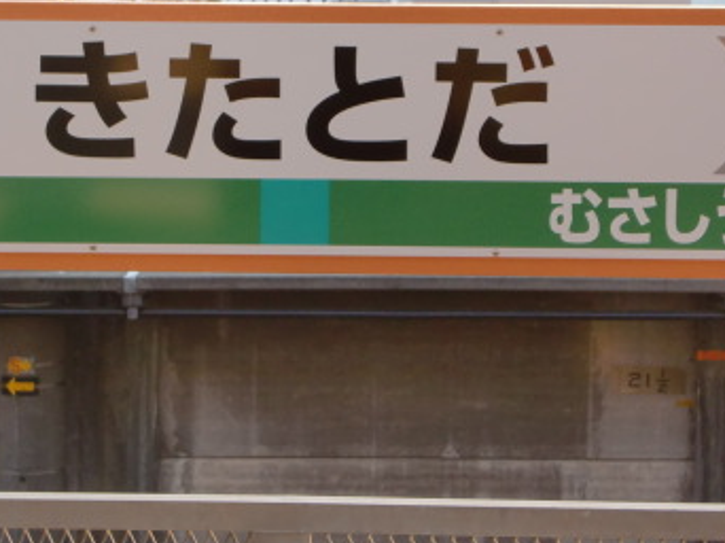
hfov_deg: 13.3
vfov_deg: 10.0
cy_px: 208
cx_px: 280
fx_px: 3098
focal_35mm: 148
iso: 160
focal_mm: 13.9
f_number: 4.6
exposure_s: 1/80
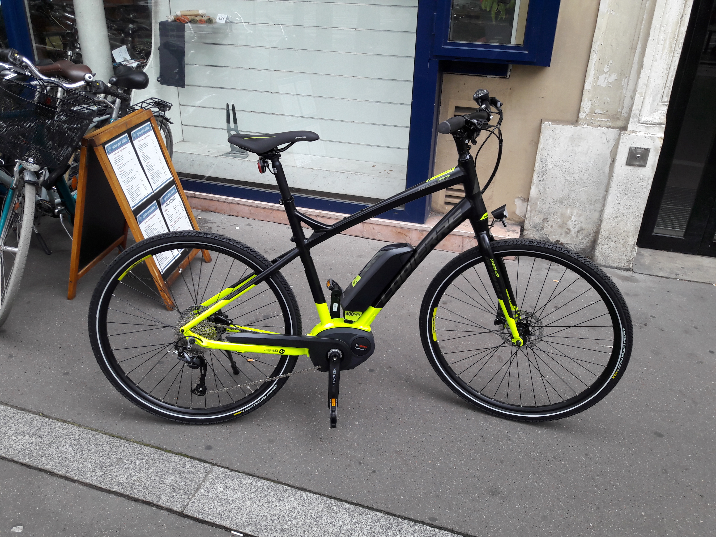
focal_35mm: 28
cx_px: 358
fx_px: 579
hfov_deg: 63.4
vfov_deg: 49.7
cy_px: 268
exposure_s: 1/141
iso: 40
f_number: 1.9
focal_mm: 3.7
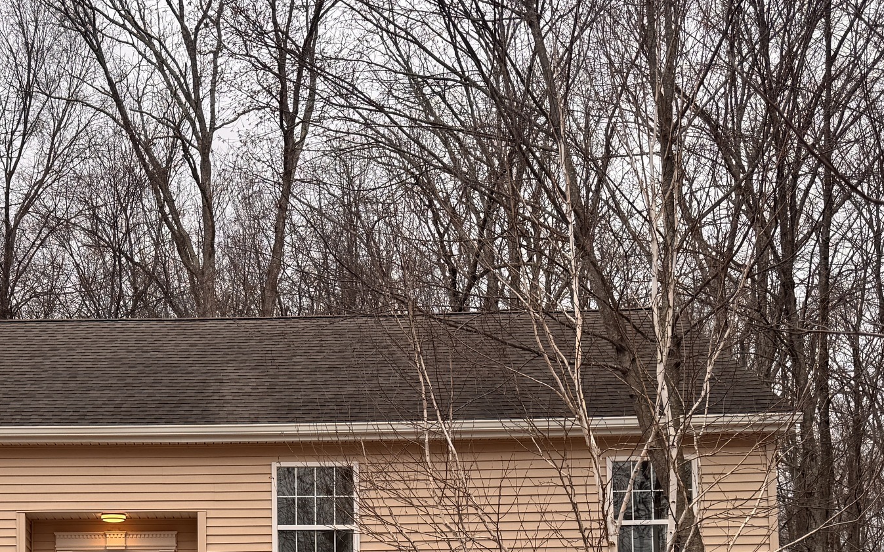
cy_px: 614
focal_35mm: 58
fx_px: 1397
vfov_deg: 21.2
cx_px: 194
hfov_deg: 34.2
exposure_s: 1/693
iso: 80
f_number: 1.78
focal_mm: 6.76
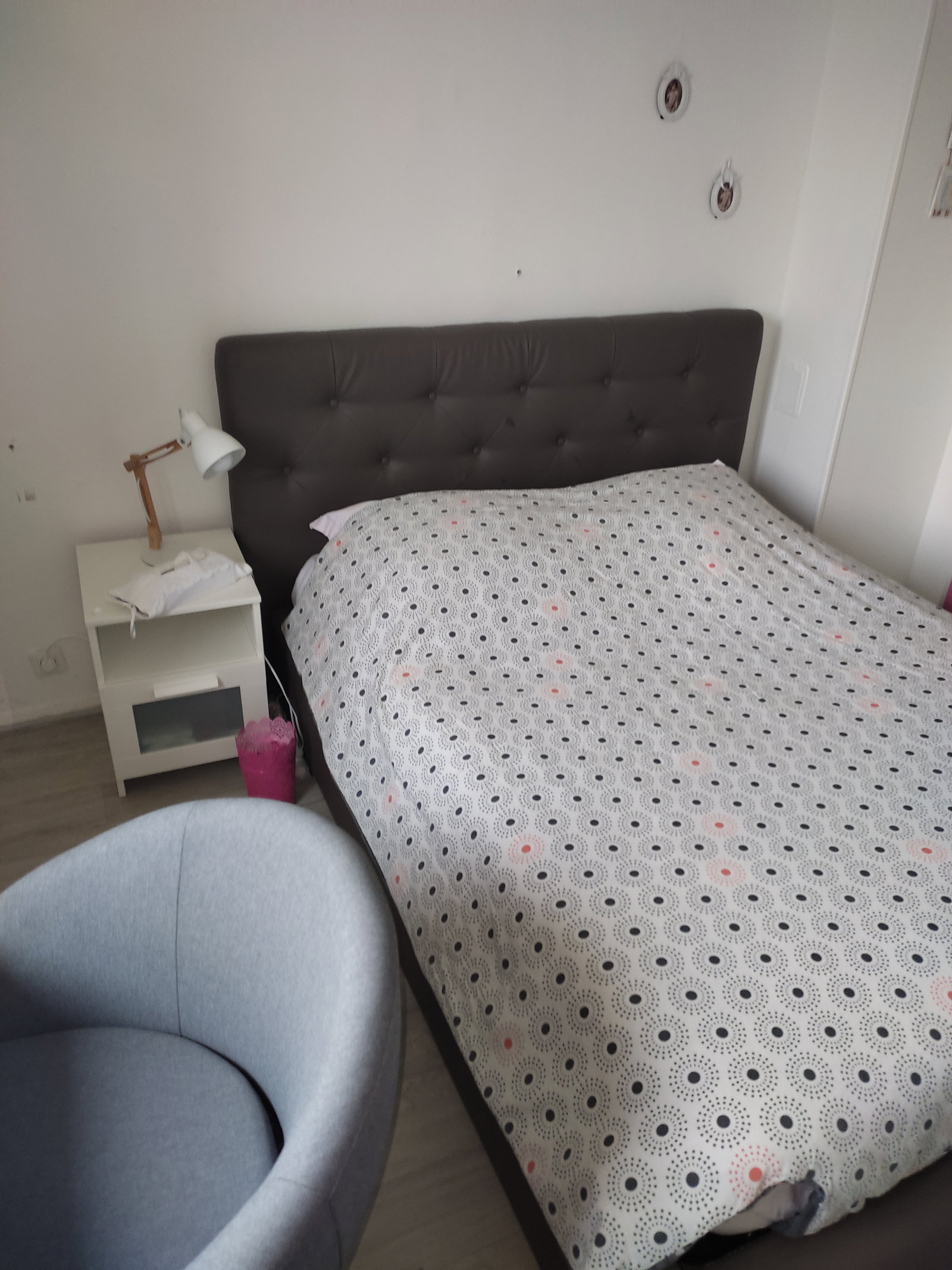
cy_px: 635
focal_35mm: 26
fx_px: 953
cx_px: 476
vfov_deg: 67.3
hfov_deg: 53.1
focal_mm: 4.74
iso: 752
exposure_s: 1/33
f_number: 1.79
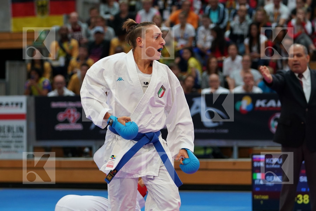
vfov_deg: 9.1
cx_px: 158
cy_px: 106
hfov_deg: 13.6
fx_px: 1325
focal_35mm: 151
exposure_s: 1/1000
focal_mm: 101
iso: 1600
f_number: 2.8
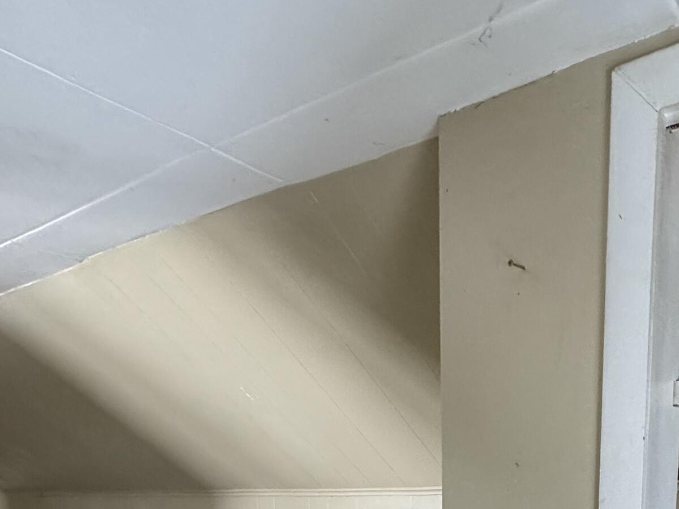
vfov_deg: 33.0
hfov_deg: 50.2
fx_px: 687
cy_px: 617
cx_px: 518
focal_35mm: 35
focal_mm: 2.22
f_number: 2.2
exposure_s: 1/91
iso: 320
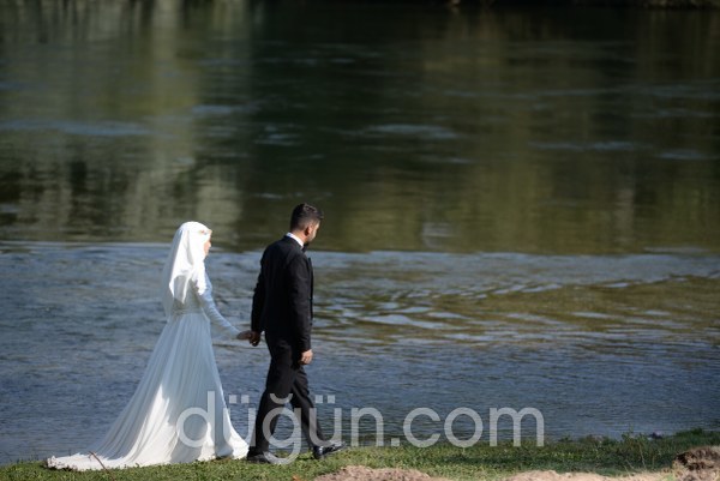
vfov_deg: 7.9
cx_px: 360
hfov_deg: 11.7
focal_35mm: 175
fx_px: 3502
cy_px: 240
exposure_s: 1/2500
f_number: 2.8
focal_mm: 175
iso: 200
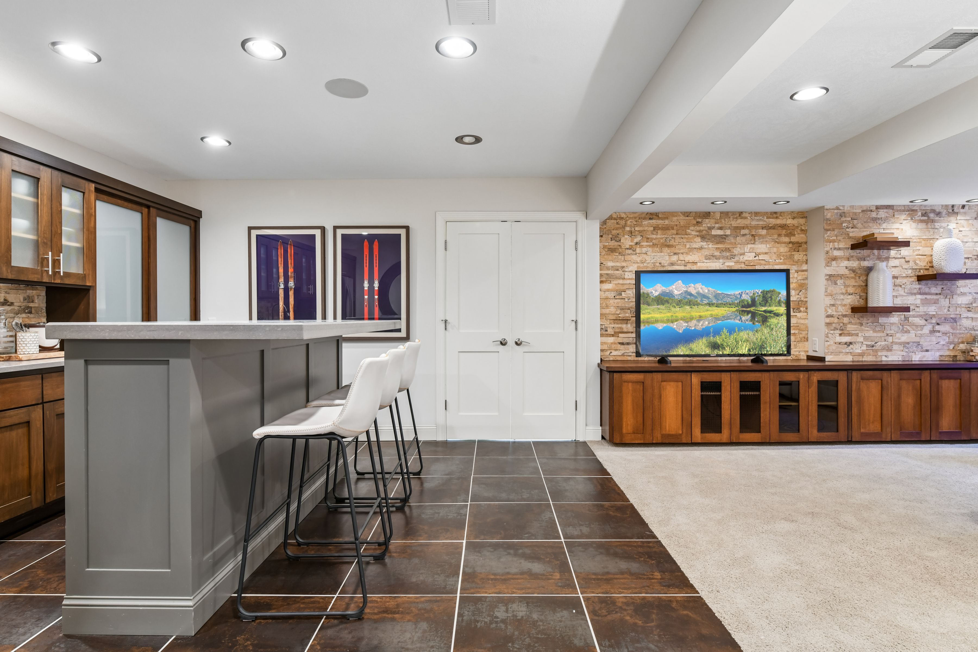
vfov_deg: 67.4
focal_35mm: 18
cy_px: 326
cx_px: 489
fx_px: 489
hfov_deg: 90.0
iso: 640
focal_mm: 18
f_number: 8
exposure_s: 1/4
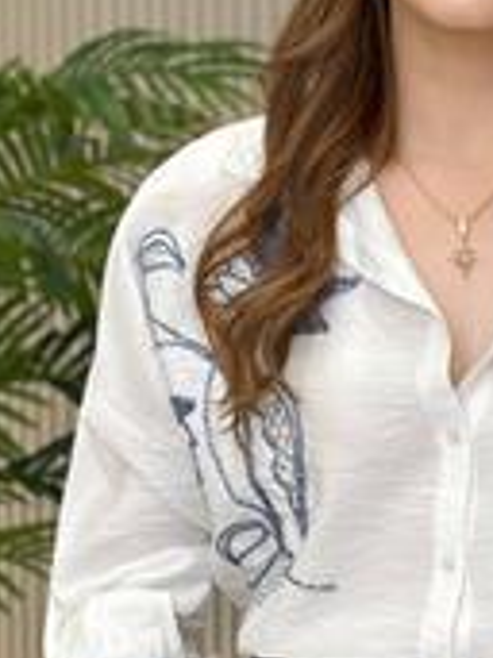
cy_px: 483
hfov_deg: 9.8
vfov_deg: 13.1
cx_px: 508
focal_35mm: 150
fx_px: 2852
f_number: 1.78
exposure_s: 1/250
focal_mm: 6.86
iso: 80
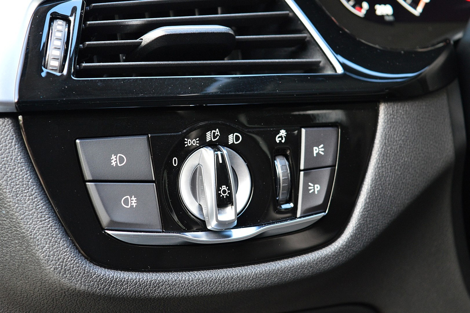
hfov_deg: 24.6
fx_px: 1077
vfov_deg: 16.6
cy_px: 156
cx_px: 235
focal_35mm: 82
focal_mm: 55
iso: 800
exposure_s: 1/30
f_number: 5.6
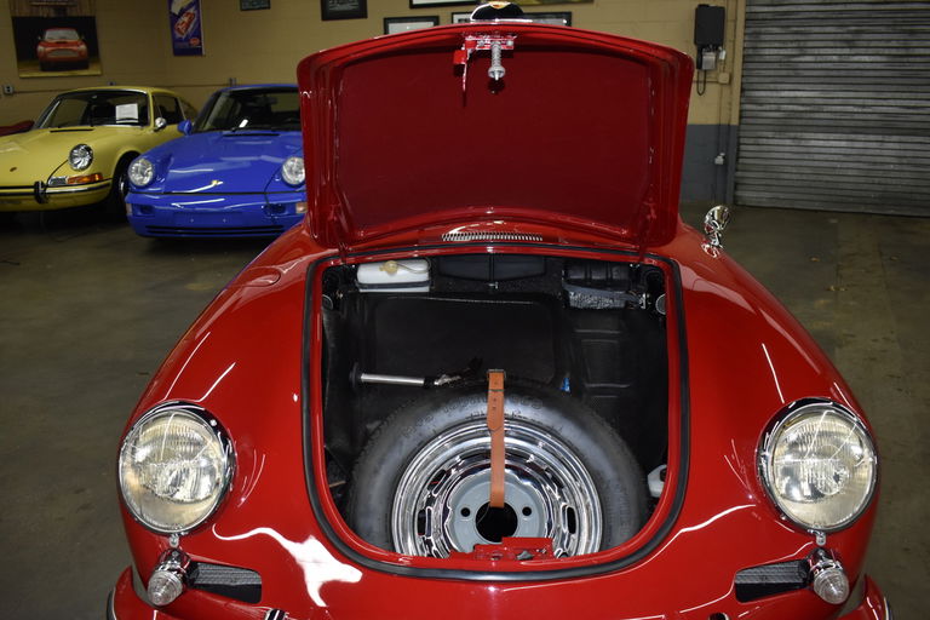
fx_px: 814
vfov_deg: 41.7
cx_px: 465
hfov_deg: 59.5
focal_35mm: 32
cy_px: 310
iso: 800
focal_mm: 21
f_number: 4
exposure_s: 1/200
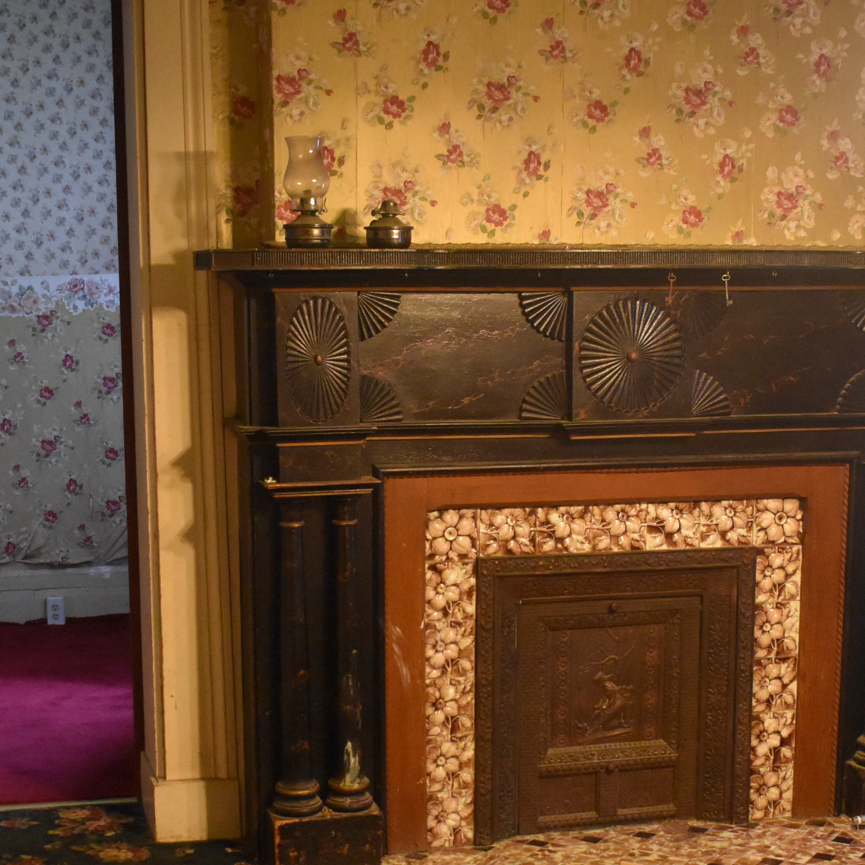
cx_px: 396
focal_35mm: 66
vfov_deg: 25.9
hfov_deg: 26.1
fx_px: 1866
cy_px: 622
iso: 3600
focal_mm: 22
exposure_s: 1/60
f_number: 3.8
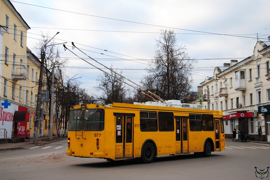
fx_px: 383
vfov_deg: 26.5
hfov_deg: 38.8
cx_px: 135
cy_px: 90
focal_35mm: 51
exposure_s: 1/250
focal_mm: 34
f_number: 5.6
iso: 400
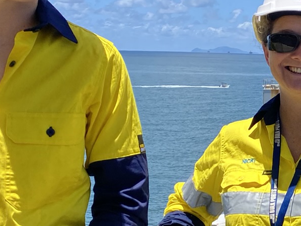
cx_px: 347
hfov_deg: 20.7
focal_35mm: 89
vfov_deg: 16.6
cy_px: 144
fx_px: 774
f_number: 1.8
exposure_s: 1/3125
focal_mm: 4.25
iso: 32
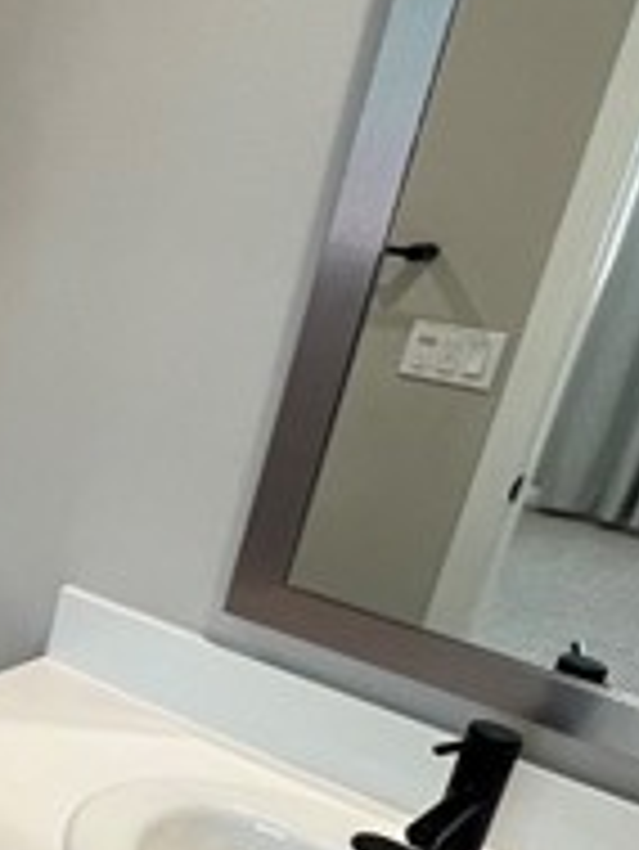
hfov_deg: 23.3
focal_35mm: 44
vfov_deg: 42.6
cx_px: -414
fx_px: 1082
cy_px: 531
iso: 200
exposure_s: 1/60
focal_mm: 1.57
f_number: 1.8
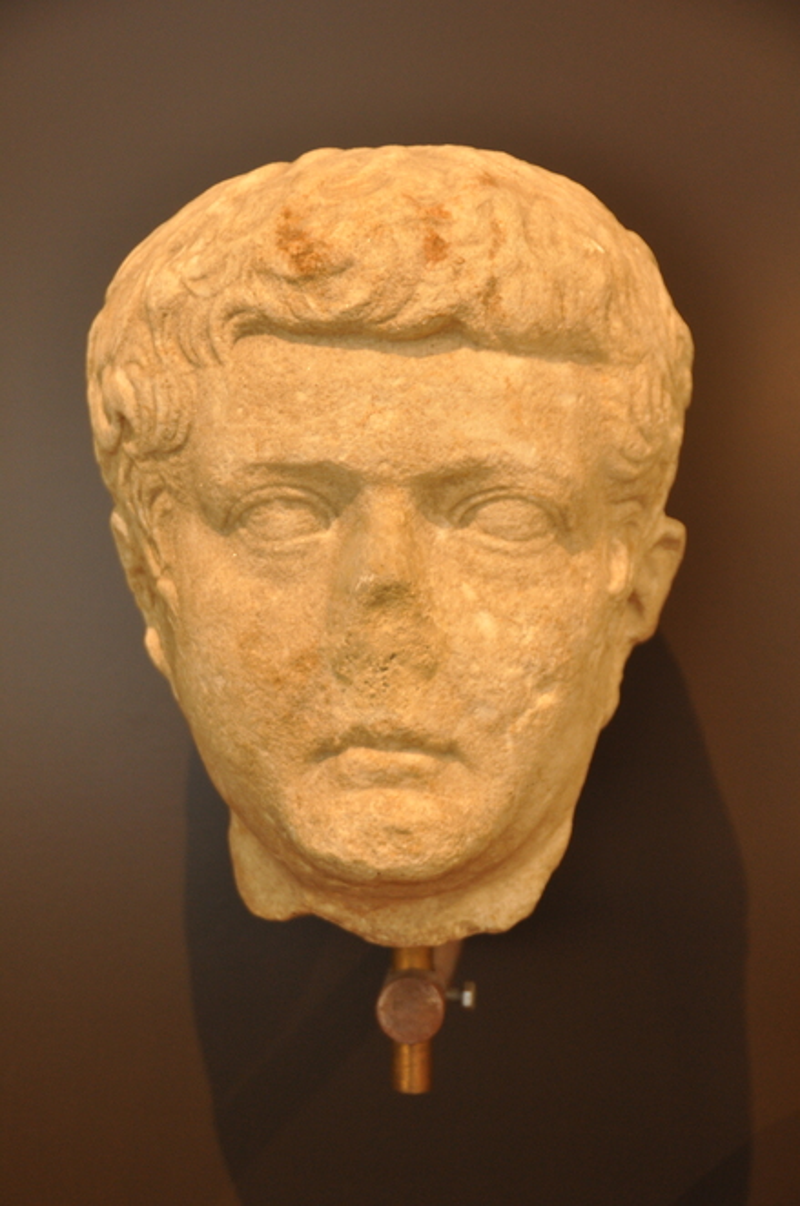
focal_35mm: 82
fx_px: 2760
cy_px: 603
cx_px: 400
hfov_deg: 16.5
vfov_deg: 24.7
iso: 640
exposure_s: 1/15
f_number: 4.8
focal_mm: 55
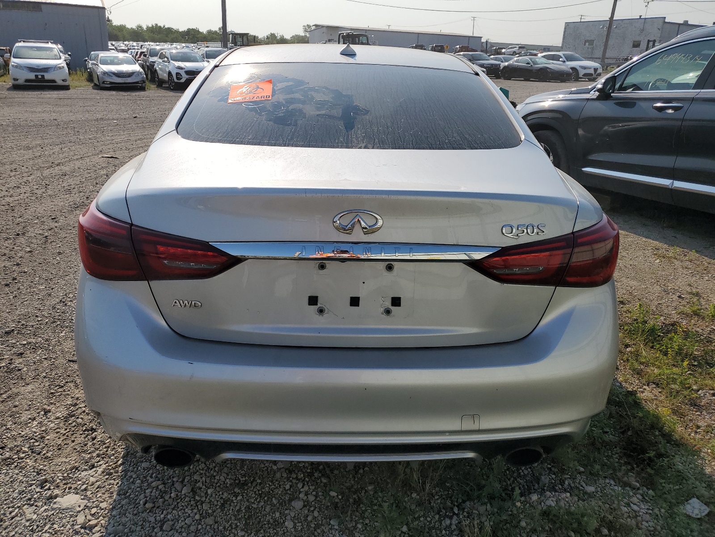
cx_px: 358
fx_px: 537
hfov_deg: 67.3
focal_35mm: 26
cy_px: 268
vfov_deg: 53.1
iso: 50
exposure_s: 1/10000
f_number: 1.5
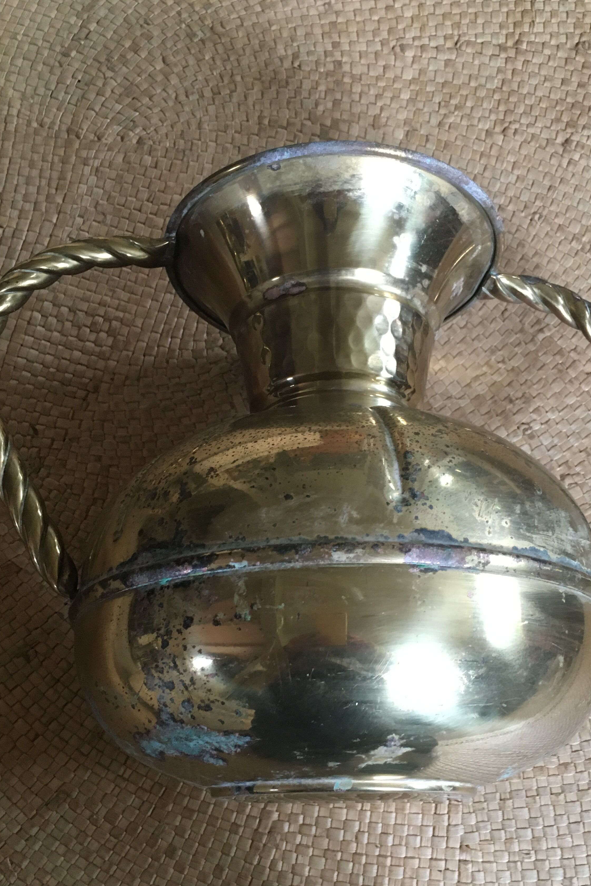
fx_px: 886
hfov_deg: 36.9
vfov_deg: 52.9
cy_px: 514
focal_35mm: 36
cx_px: 309
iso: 200
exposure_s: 1/33
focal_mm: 4.15
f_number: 2.2
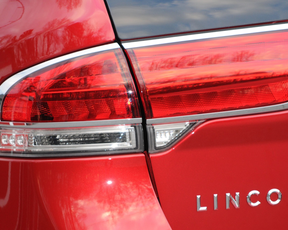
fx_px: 2613
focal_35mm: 307
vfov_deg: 5.0
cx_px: 153
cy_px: 113
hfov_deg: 6.3
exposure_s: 1/60
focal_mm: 165
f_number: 8
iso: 500
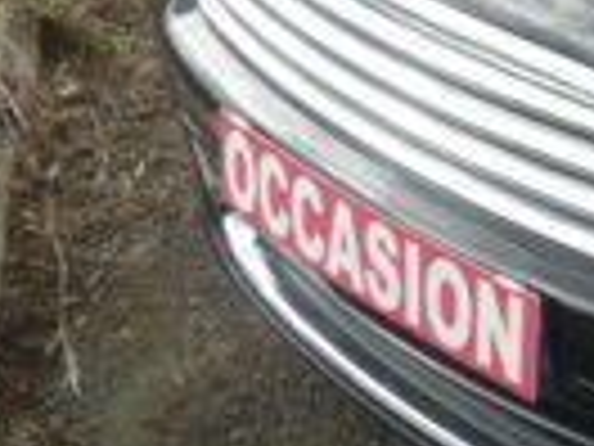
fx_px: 1562
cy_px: -72
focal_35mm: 91
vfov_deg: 15.7
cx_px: 1053
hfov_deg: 17.6
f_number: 4
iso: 80
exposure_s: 1/160
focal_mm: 4.1
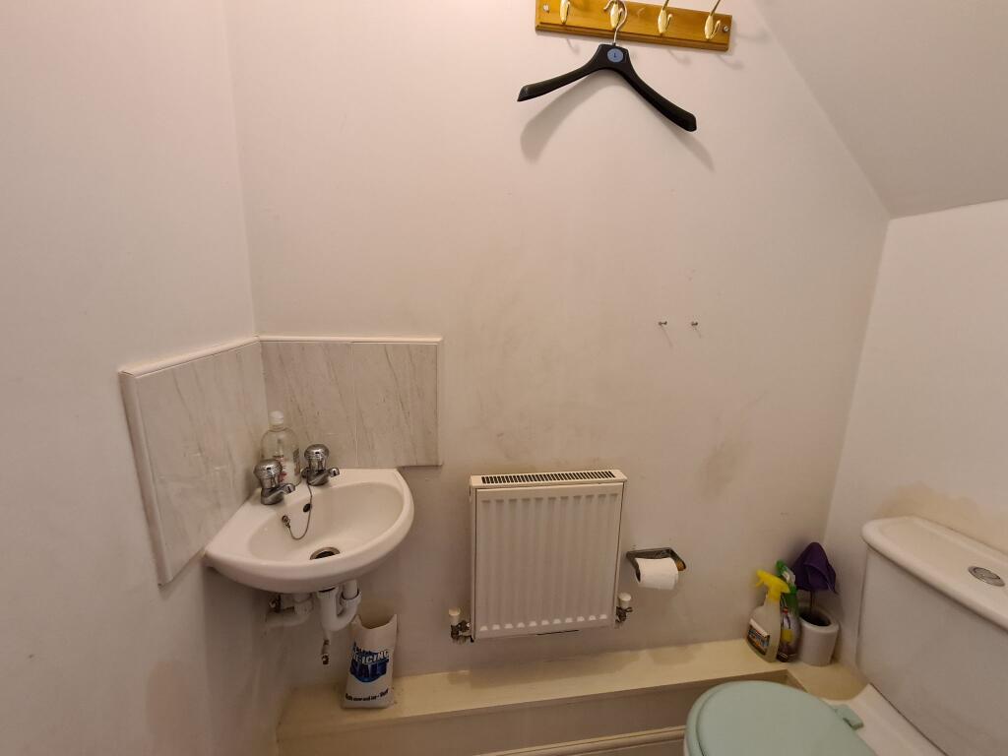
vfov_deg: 89.9
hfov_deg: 106.2
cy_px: 378
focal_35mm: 13
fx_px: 379
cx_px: 504
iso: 200
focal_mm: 2.2
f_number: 2.2
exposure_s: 1/50
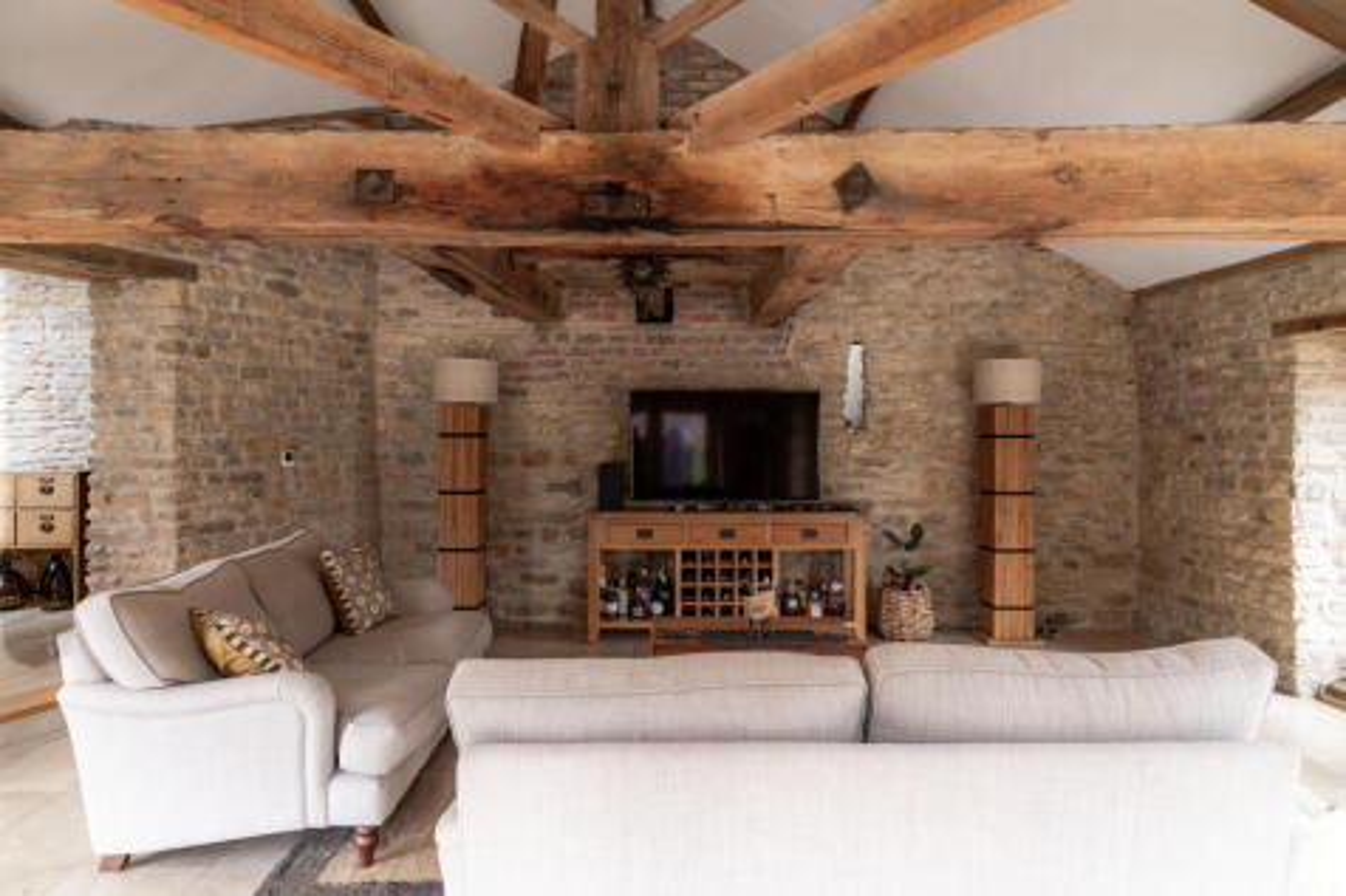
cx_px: 673
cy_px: 448
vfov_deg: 53.1
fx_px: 897
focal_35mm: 24
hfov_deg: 73.8
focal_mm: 24
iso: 200
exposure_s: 1/8
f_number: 10
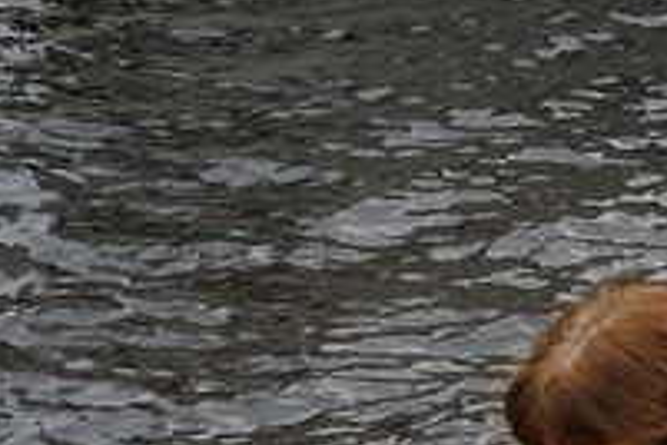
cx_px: 2482
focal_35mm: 191
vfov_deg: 7.2
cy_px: 13
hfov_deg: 7.9
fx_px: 3539
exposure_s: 1/160
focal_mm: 24
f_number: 8
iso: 800
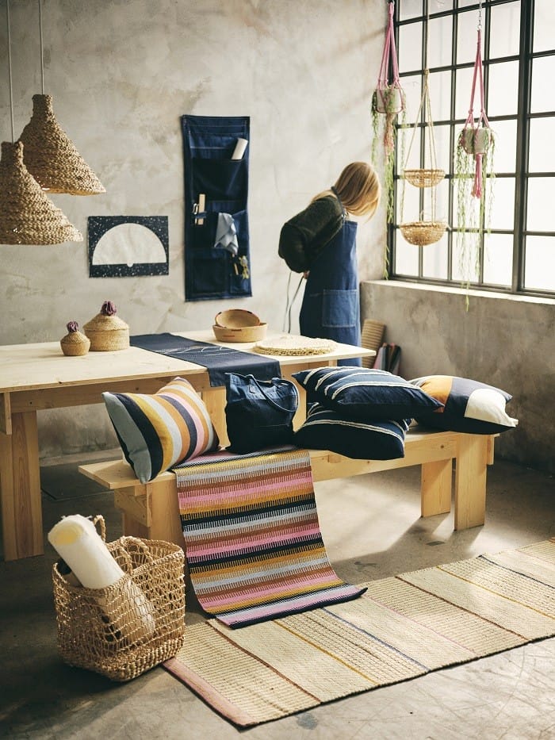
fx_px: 1069
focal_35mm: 50
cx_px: 278
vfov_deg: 38.2
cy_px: 370
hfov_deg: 29.1
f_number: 2.8
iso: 400
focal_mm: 63
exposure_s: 1/50
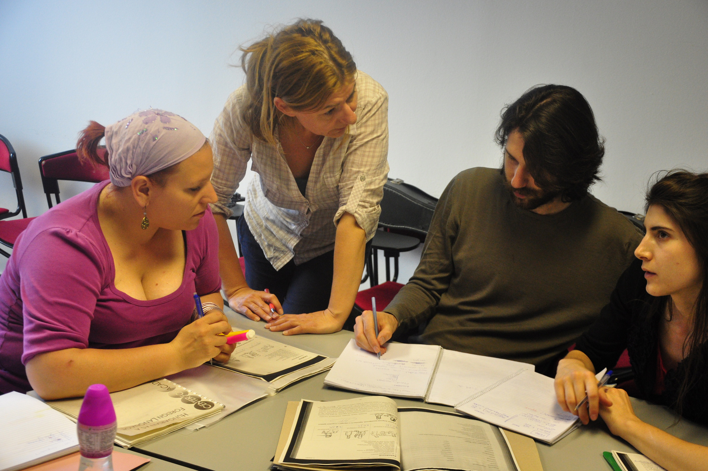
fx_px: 1120
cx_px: 354
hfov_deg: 35.1
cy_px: 236
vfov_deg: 23.7
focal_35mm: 57
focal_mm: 38
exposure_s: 1/60
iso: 1250
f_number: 4.5
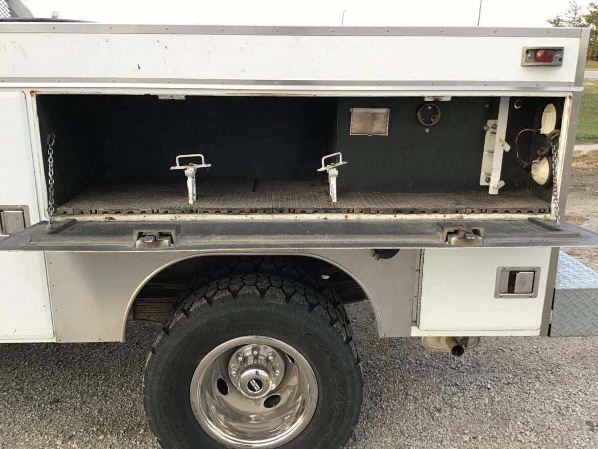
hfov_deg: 58.3
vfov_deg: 45.5
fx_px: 536
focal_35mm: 31
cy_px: 224
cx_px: 299
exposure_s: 1/40
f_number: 2.4
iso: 25
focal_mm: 3.3
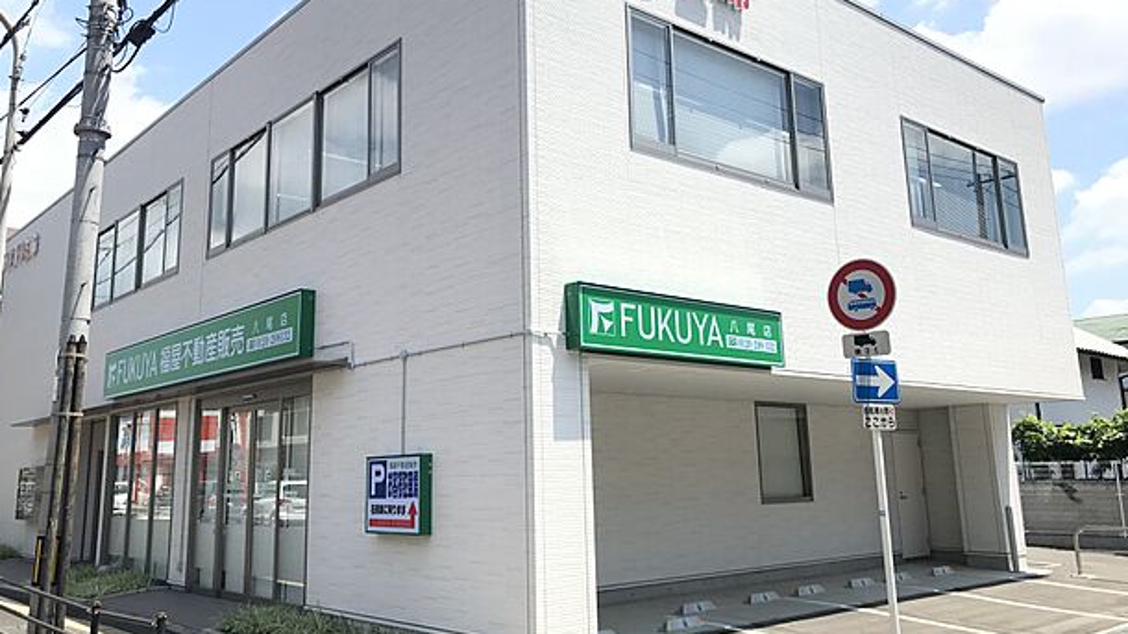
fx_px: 957
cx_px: 547
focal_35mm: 32
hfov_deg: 61.0
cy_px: 268
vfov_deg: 36.6
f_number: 1.8
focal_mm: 3.99
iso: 20
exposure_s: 1/1842
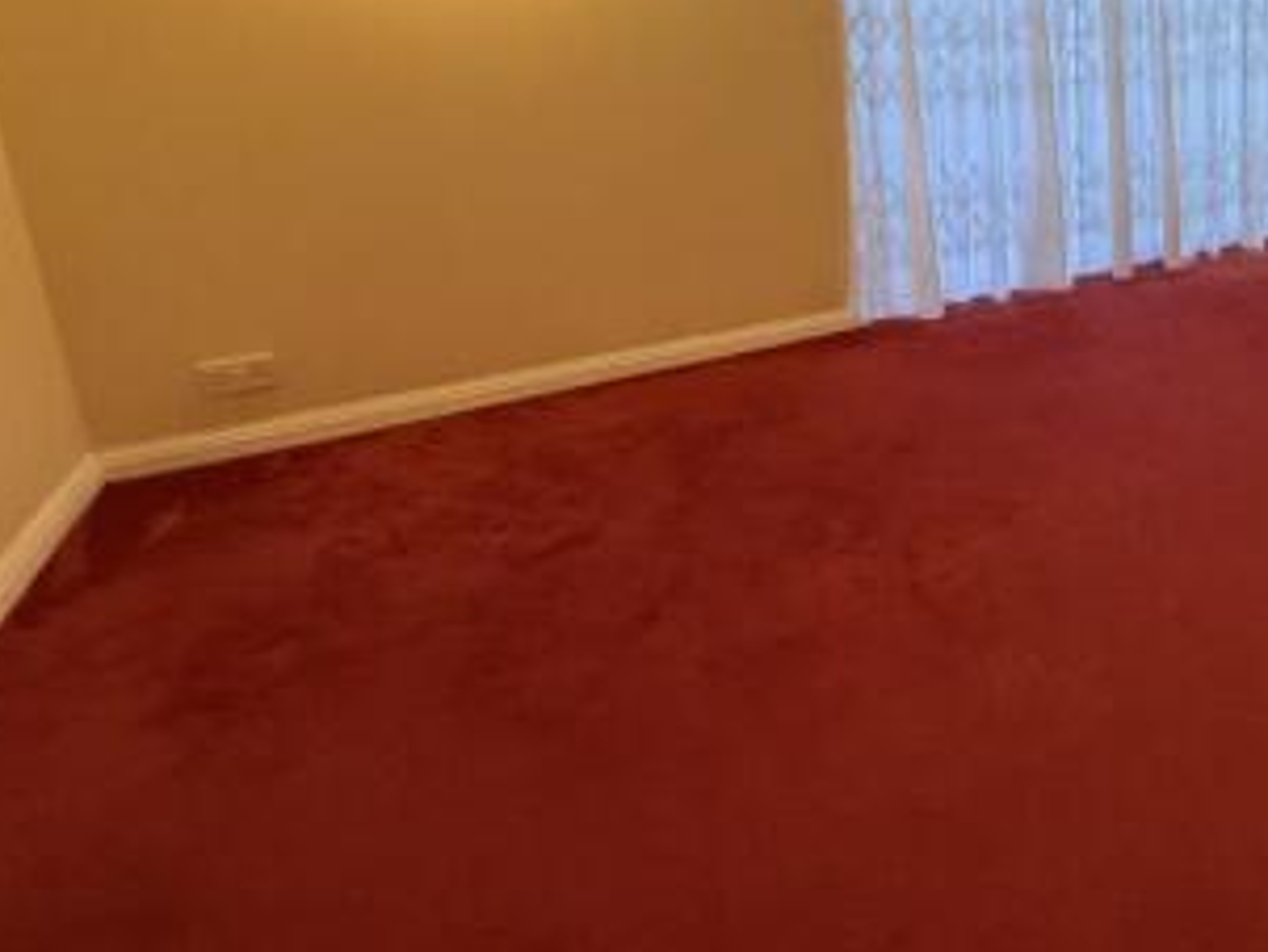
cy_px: 195
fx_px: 990
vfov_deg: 48.6
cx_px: 1195
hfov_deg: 54.6
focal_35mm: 27
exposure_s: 1/50
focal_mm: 2.22
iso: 320
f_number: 2.2
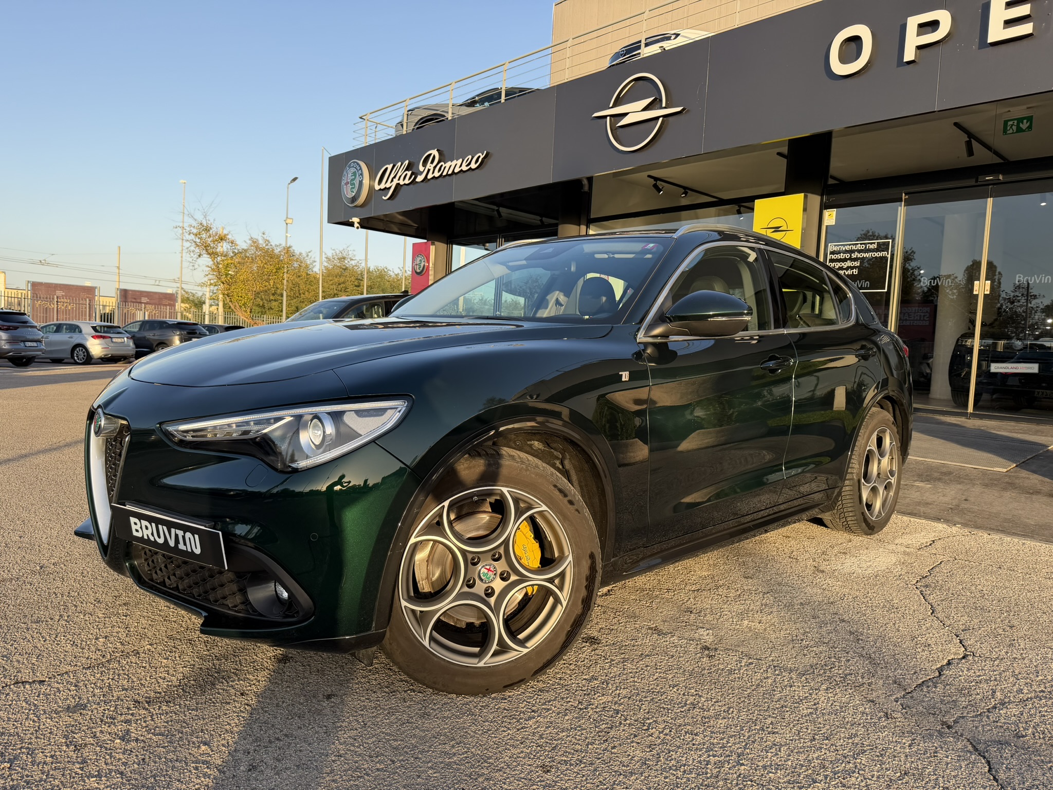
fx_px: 730
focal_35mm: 24
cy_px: 395
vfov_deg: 56.8
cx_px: 526
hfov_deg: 71.6
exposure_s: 1/909
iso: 80
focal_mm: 6.76
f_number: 1.78
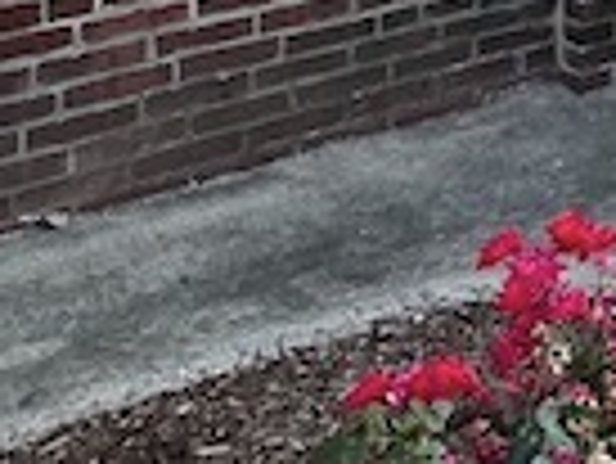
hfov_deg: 17.7
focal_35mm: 76
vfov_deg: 15.4
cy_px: -473
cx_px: 1245
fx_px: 1354
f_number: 1.8
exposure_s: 1/266
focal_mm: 1.57
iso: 32
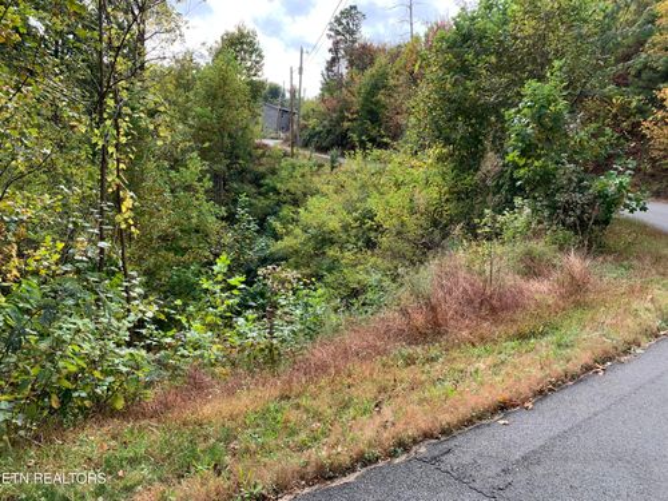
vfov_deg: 53.1
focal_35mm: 26
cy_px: 250
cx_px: 334
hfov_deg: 67.3
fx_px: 502
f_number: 1.8
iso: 25
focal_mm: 4.25
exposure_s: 1/463
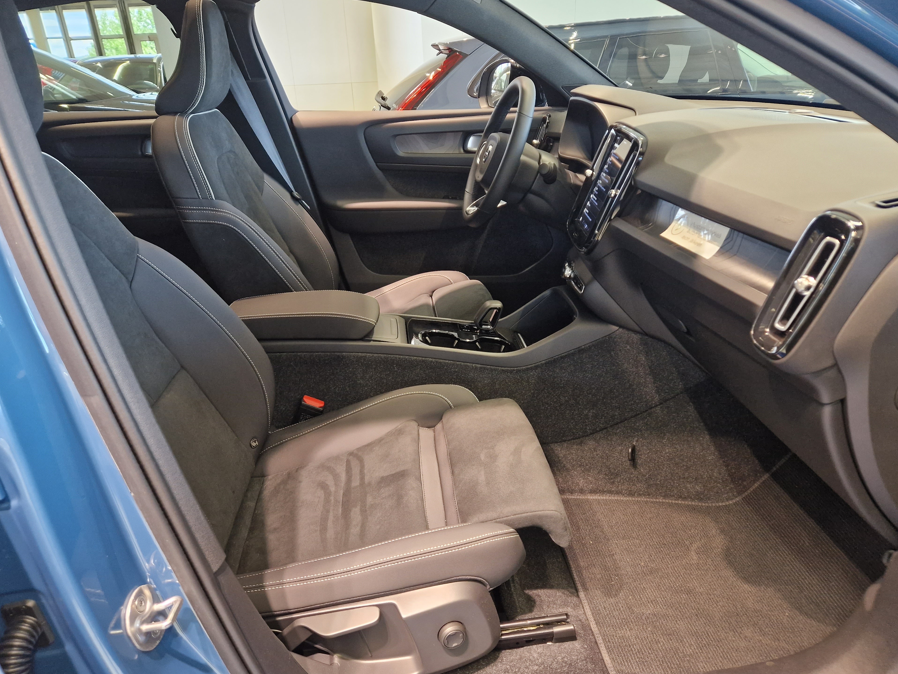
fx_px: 623
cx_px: 442
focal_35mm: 24
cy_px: 345
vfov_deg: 56.8
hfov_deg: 71.6
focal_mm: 5.4
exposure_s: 1/100
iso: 250
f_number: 1.8
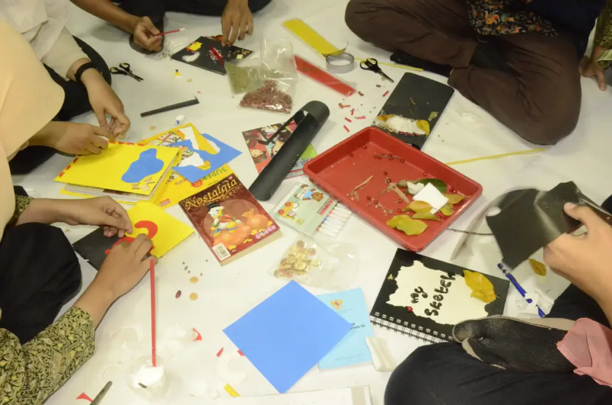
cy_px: 202
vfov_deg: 41.5
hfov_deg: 59.6
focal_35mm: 32
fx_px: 534
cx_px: 306
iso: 6400
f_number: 11
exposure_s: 1/40
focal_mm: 21
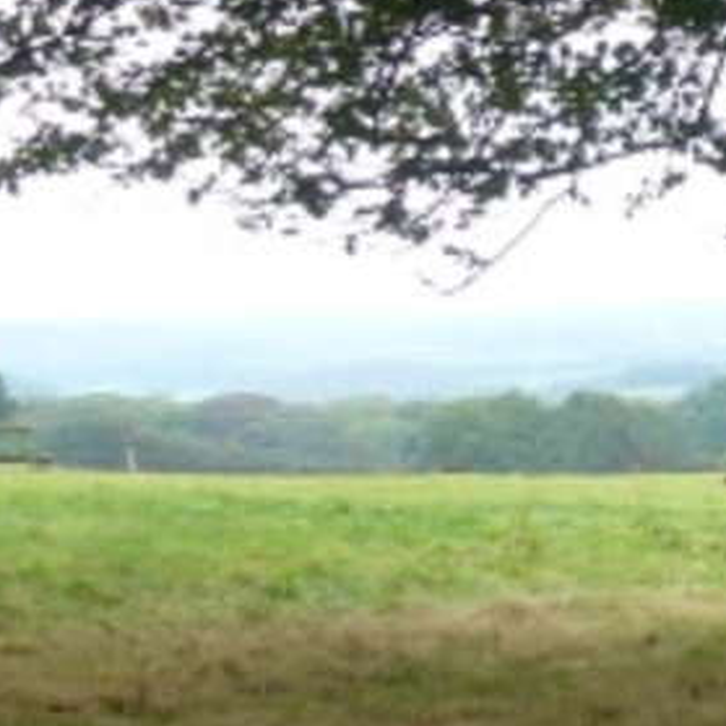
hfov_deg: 9.5
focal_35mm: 152
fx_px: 3607
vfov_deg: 11.2
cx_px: 2035
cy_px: -187
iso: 100
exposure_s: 1/80
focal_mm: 4.3
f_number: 3.3
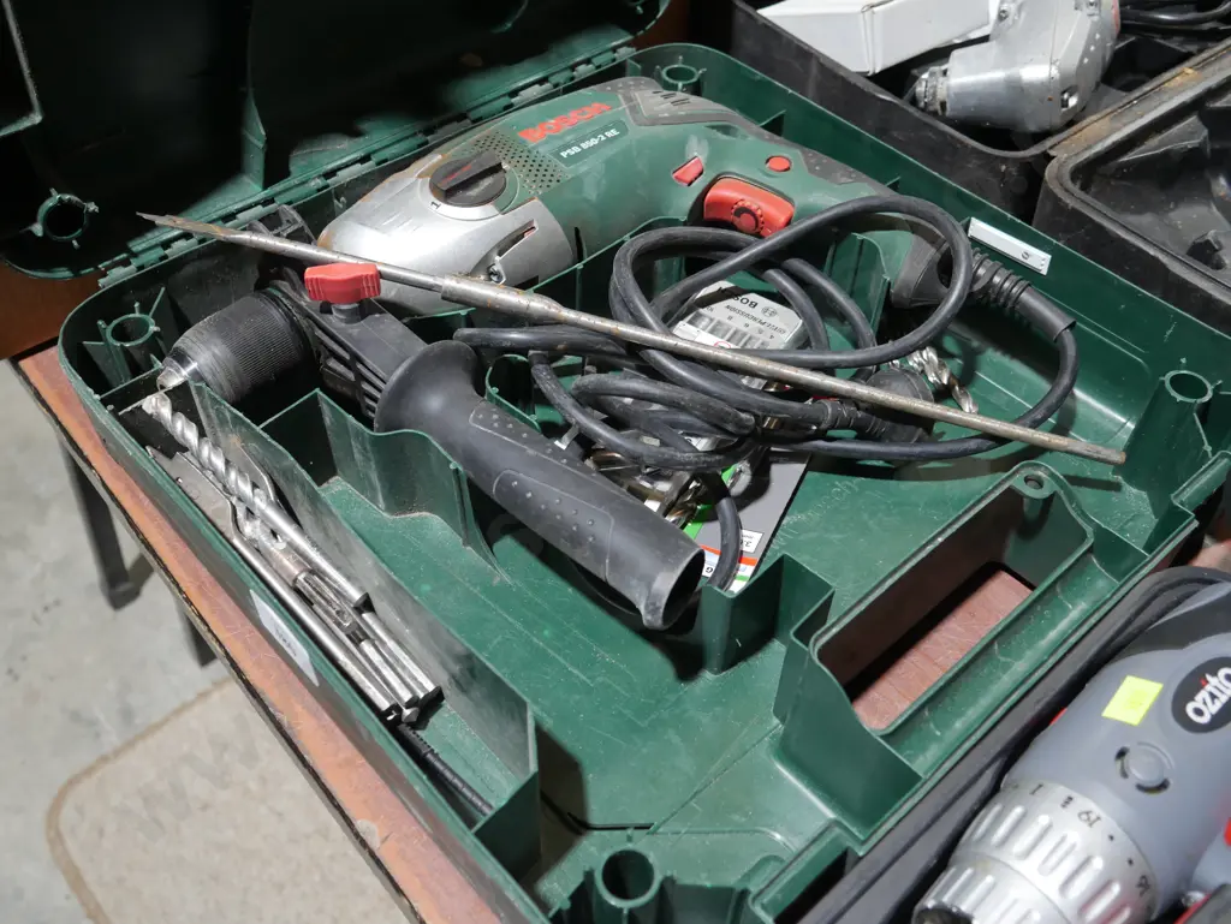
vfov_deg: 41.8
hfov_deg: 53.9
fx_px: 1210
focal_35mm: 34
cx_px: 616
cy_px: 462
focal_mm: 17
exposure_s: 1/60
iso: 640
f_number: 4
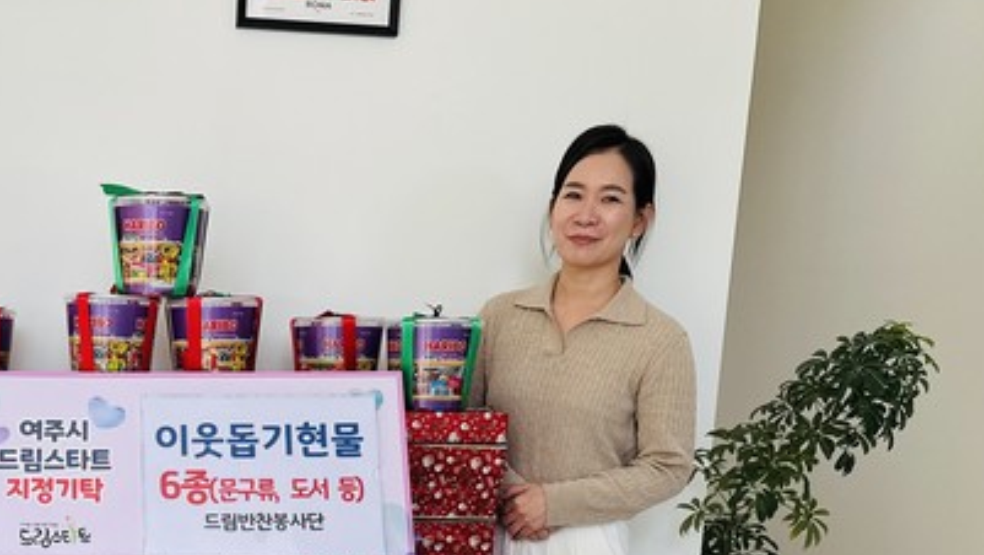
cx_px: 160
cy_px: 575
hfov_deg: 42.8
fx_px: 1175
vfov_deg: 25.1
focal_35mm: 45
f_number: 1.78
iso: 80
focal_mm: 6.76
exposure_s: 1/938
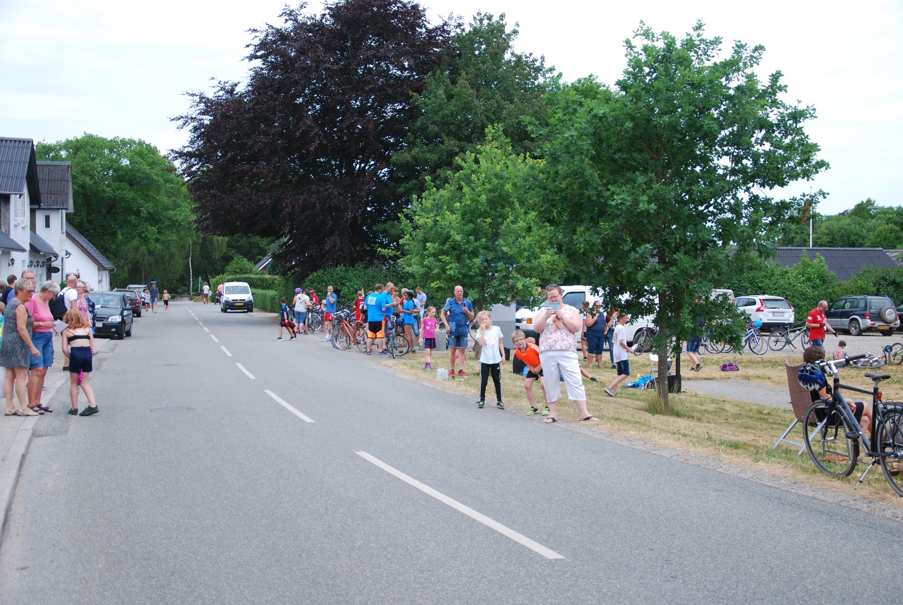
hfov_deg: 38.8
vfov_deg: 26.6
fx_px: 1281
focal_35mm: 51
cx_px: 452
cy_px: 302
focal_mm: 34
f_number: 4.5
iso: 200
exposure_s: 1/320
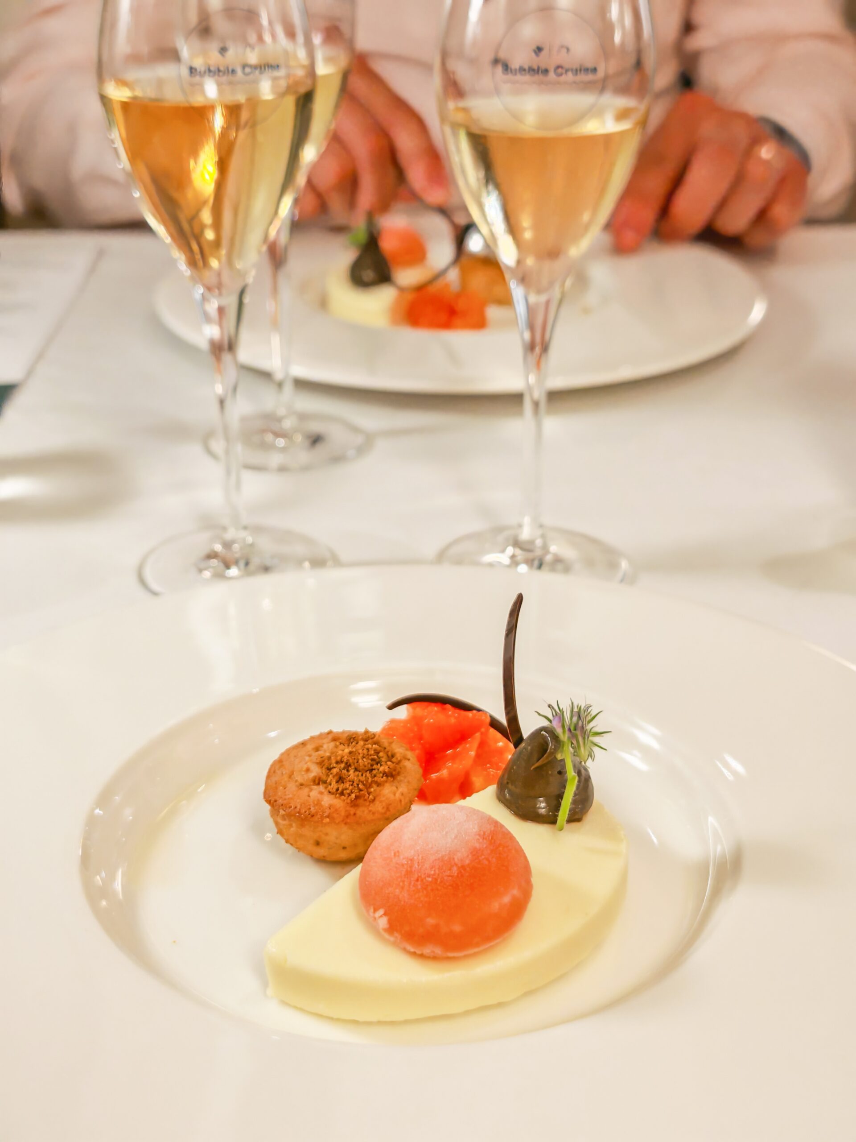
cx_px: 428
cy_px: 571
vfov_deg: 39.7
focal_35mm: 48
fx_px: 1583
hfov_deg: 30.3
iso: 200
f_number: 1.4
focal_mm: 6.83
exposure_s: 1/35
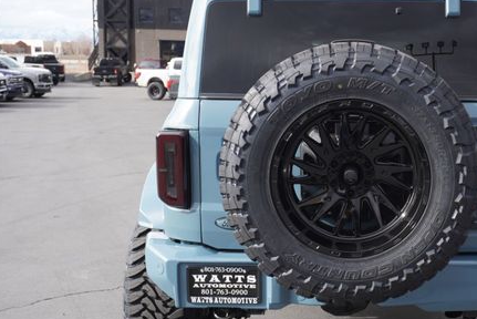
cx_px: 348
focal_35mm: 49
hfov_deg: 39.4
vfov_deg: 27.5
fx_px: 650
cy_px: 182
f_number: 5.6
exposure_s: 1/125
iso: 100
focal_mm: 22
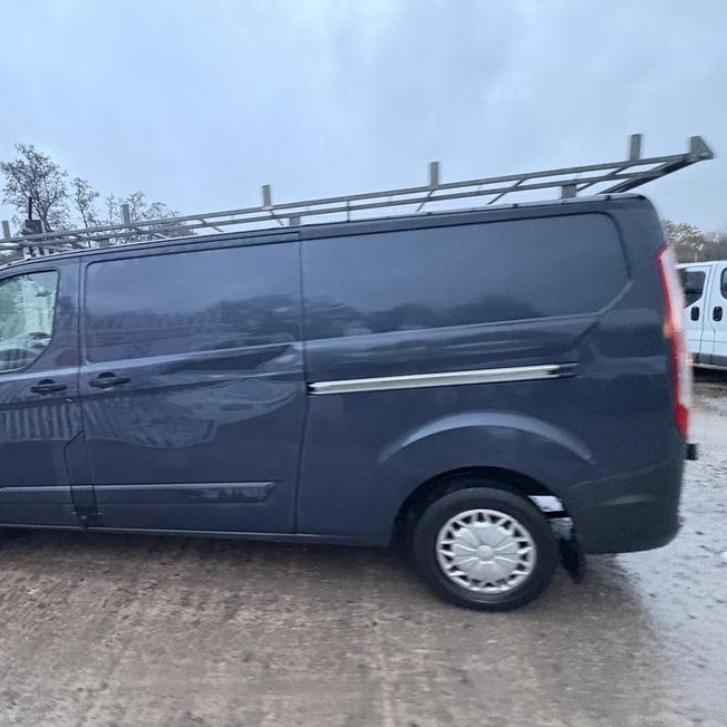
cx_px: 265
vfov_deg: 84.0
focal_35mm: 17
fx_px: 404
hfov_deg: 82.1
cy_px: 356
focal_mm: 2.22
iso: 1000
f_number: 2.2
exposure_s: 1/33
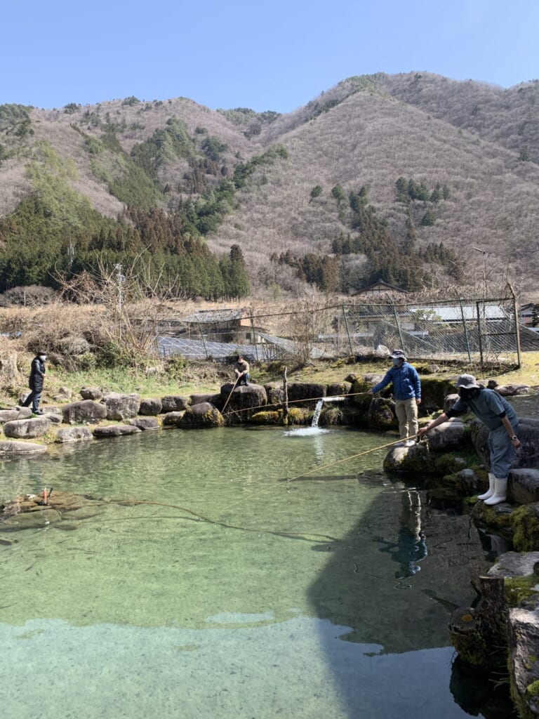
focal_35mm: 26
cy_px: 360
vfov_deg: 67.3
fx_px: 540
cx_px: 270
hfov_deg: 53.1
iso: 25
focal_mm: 4.25
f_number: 1.8
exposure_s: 1/749
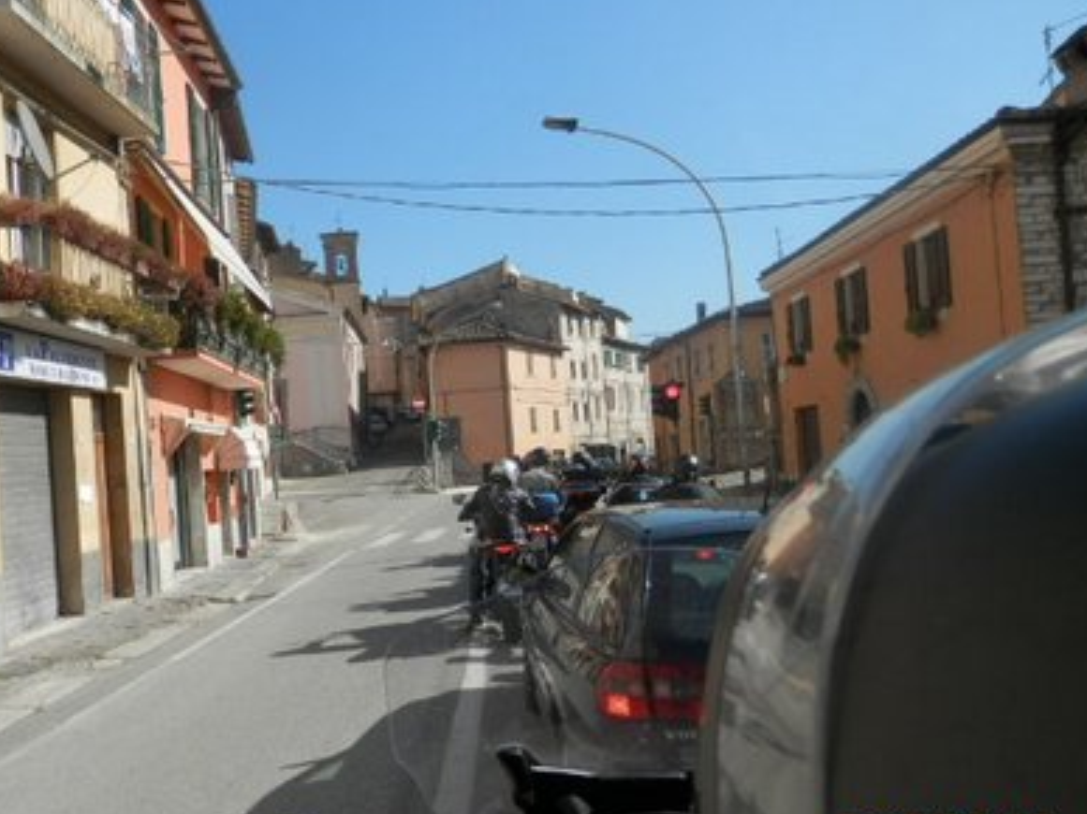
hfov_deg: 58.1
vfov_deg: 45.4
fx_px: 973
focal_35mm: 31
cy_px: 435
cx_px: 455
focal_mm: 4.5
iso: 80
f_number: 8.7
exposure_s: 1/125
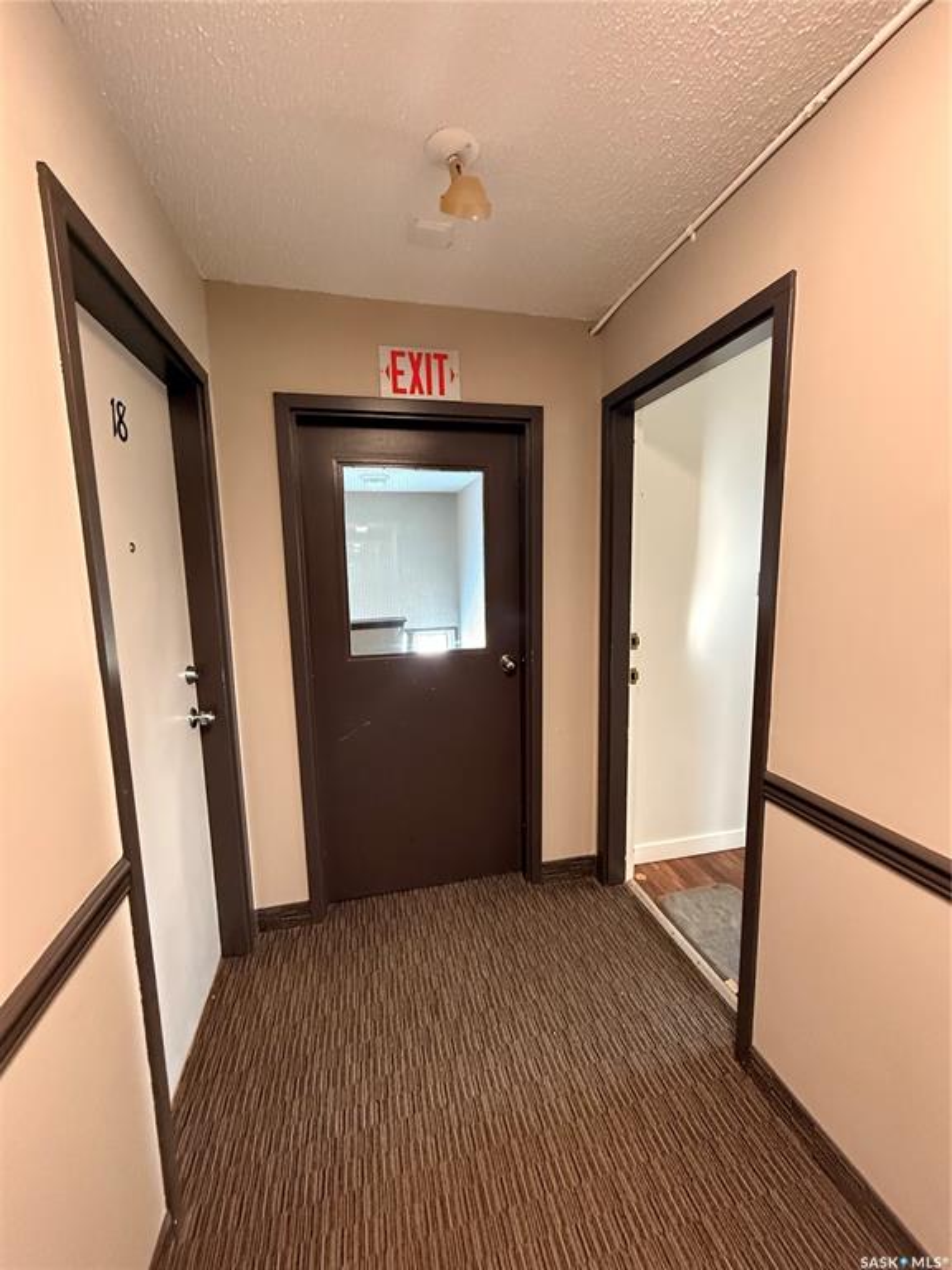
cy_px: 635
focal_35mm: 14
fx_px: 513
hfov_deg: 85.7
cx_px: 476
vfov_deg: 102.1
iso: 800
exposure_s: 1/60
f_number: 2.2
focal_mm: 2.22
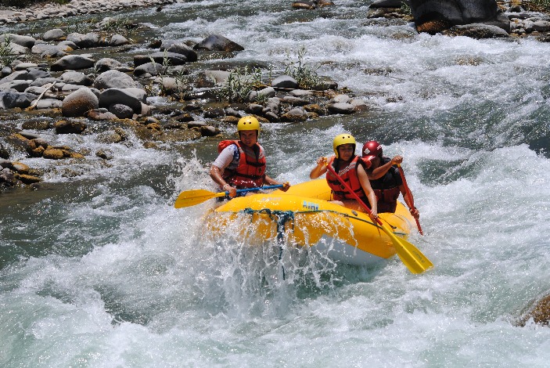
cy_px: 184
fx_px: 1605
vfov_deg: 13.1
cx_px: 275
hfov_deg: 19.4
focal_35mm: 105
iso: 100
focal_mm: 70
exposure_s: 1/640
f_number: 6.3
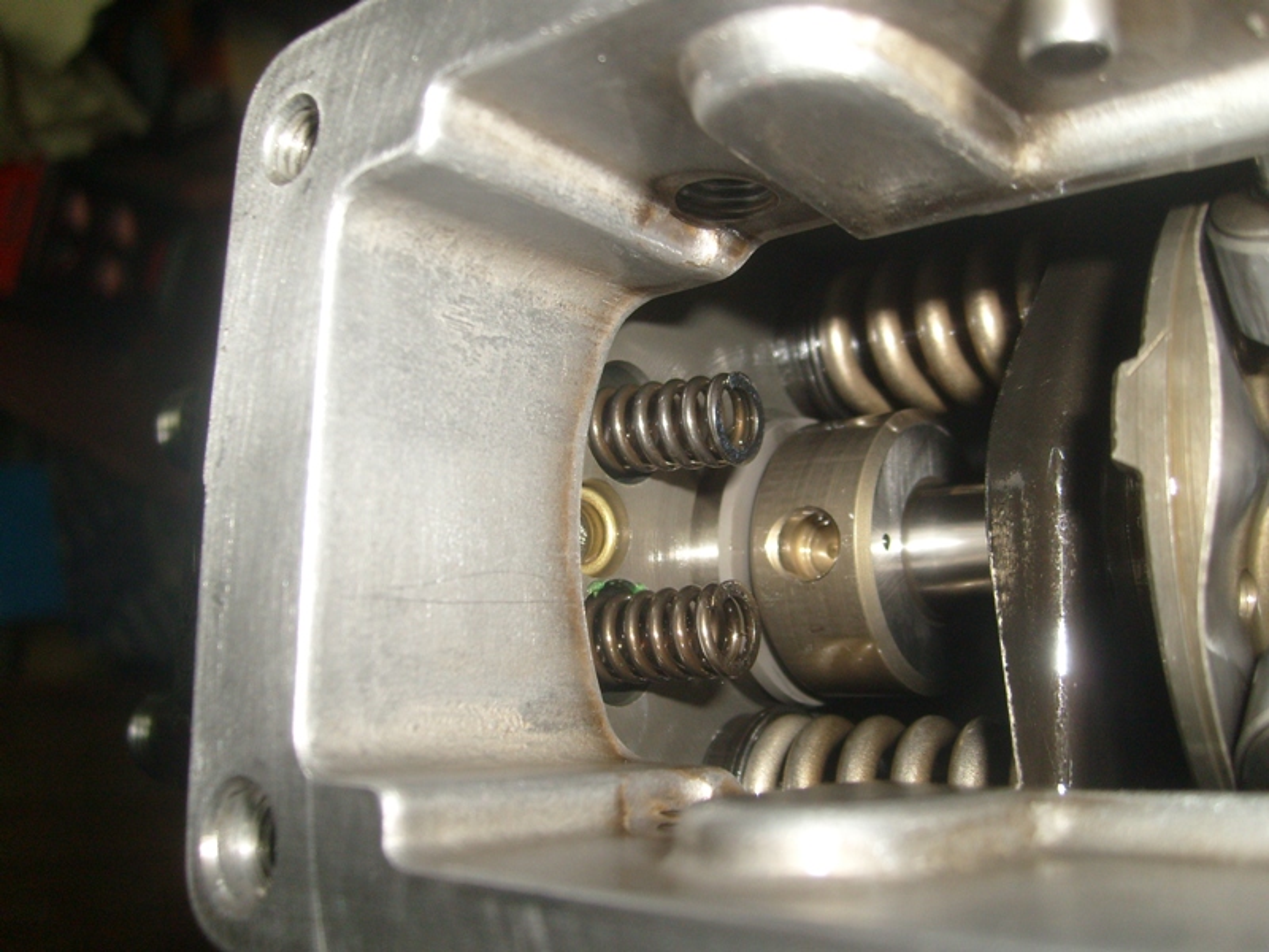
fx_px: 1283
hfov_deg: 52.6
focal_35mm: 35
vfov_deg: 40.7
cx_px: 634
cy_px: 476
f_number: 2.8
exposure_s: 1/45
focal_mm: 5.8
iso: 100
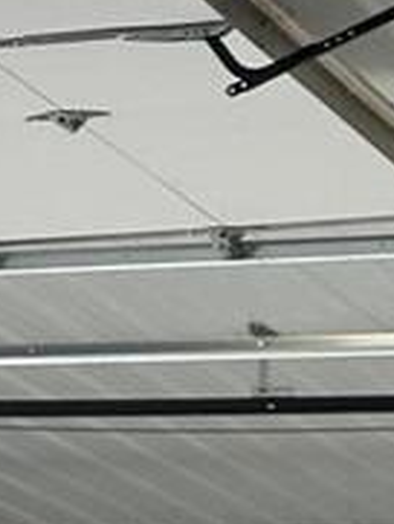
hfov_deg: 4.7
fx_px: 4820
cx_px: 52
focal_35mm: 318
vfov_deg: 6.2
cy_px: 29
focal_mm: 6.86
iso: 50
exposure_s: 1/160
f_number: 1.78
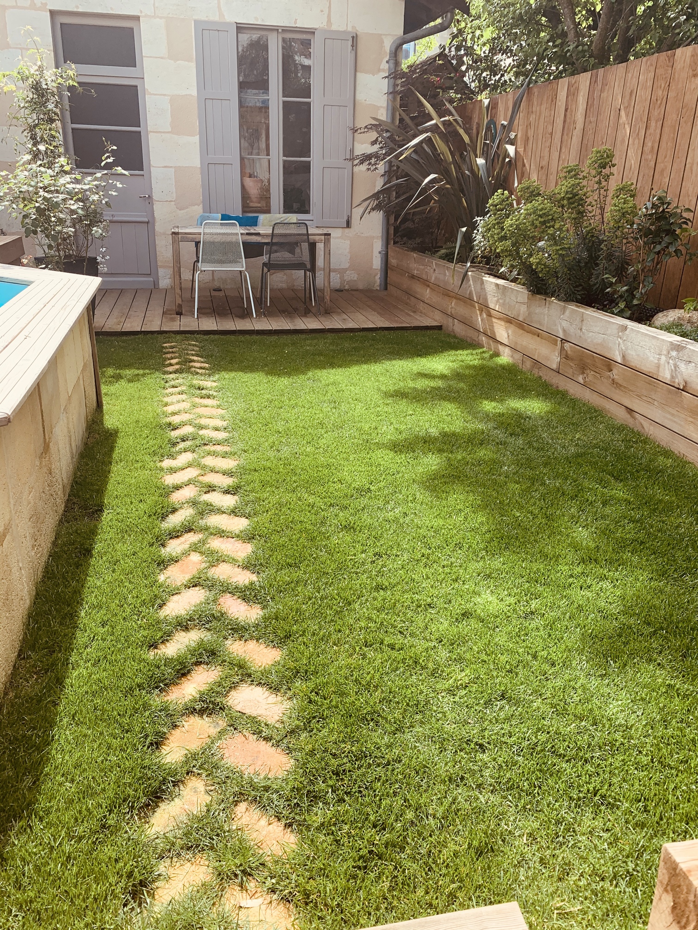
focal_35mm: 26
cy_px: 465
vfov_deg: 67.3
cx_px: 349
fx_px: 699
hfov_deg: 53.1
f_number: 1.8
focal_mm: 4.25
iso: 25
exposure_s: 1/605
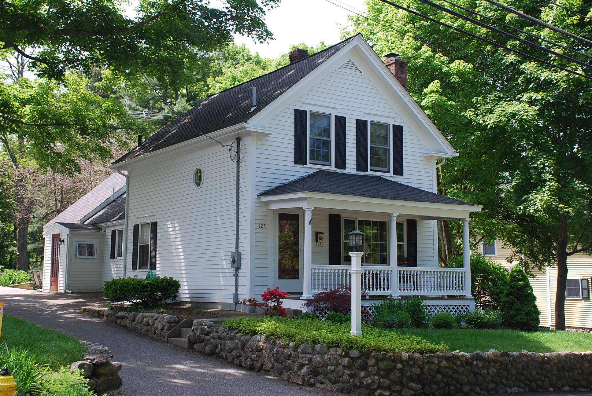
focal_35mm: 46
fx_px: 766
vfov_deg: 29.0
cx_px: 296
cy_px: 198
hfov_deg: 42.3
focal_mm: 31
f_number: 5.6
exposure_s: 1/125
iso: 125
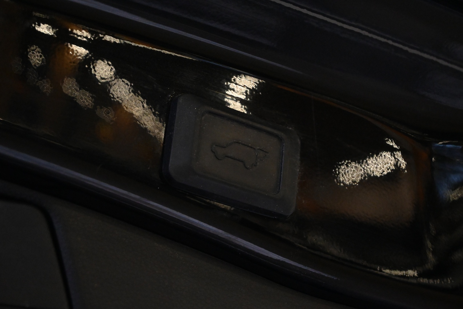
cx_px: 232
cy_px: 154
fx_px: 965
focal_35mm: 75
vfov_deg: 18.2
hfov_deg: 27.0
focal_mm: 50
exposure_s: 1/80
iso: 5000
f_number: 6.3
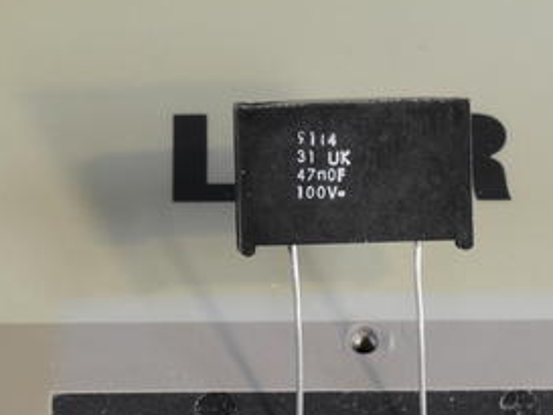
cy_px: 294
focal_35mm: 410
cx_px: 320
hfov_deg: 4.8
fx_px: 6553
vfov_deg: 3.6
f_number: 13
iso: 400
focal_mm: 140
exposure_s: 1/1.3
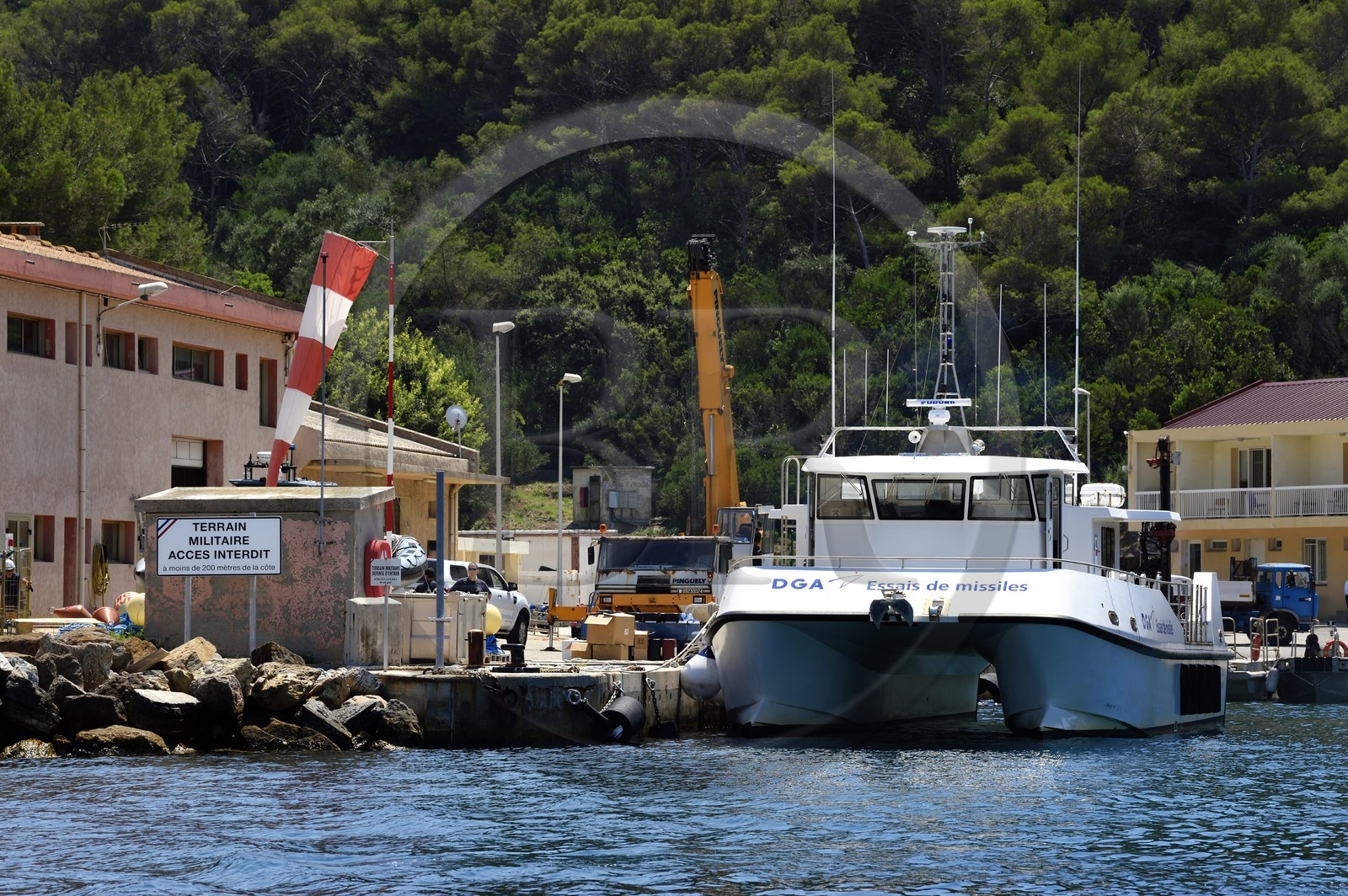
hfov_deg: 13.7
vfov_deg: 9.1
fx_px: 5612
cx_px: 674
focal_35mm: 150
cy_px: 448
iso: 200
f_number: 8
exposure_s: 1/640
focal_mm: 150
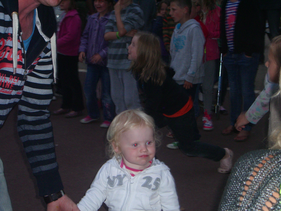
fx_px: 601
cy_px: 106
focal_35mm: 74
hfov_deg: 26.3
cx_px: 140
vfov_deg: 19.9
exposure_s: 1/60
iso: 200
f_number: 3.9
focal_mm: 12.2
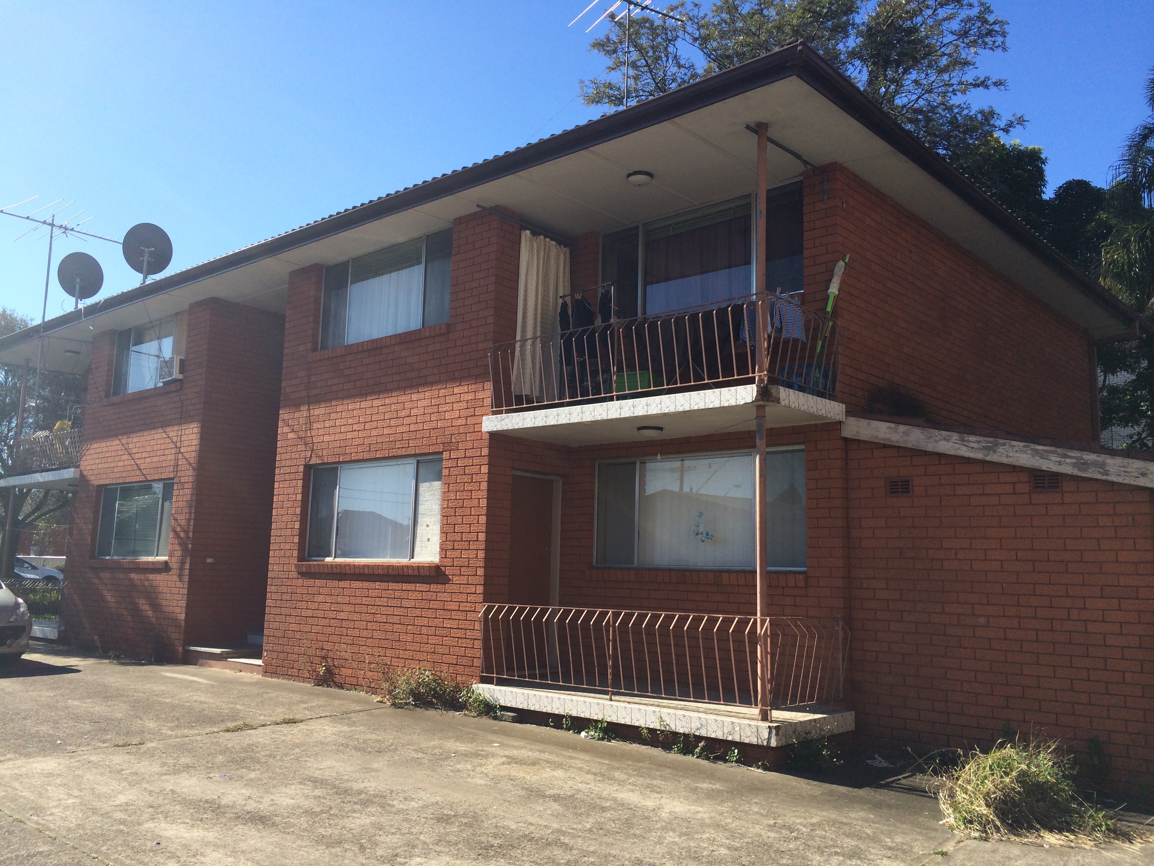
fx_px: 1000
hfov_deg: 60.0
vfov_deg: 46.8
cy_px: 433
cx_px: 577
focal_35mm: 30
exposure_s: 1/1580
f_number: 2.2
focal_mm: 4.12
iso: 32
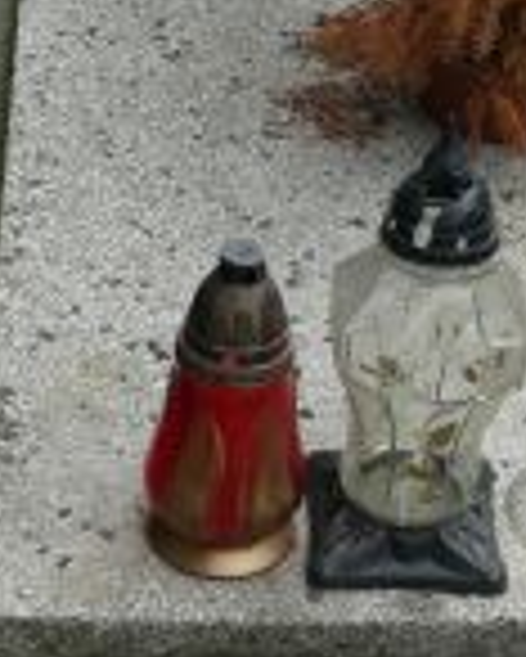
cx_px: 557
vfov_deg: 17.1
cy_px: 243
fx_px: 2177
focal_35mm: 112
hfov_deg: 13.5
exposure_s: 1/200
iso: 100
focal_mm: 7.4
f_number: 5.6
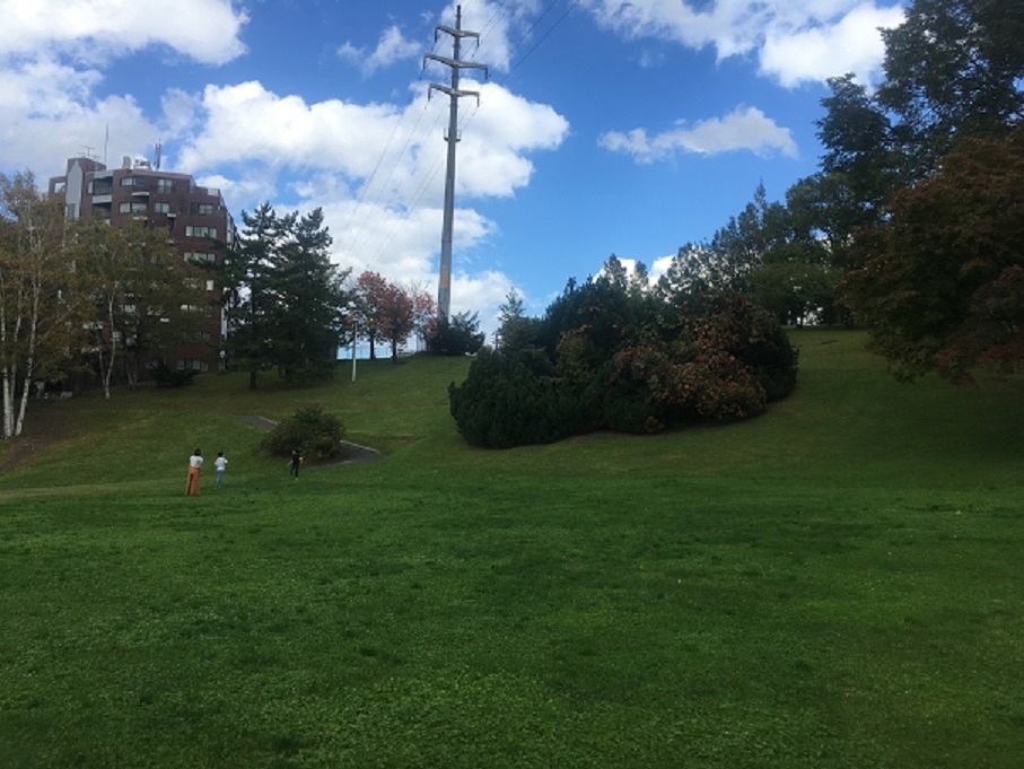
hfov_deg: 61.6
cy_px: 384
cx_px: 512
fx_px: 858
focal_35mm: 29
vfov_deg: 48.3
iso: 25
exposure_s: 1/1115
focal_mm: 4.2
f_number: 2.2
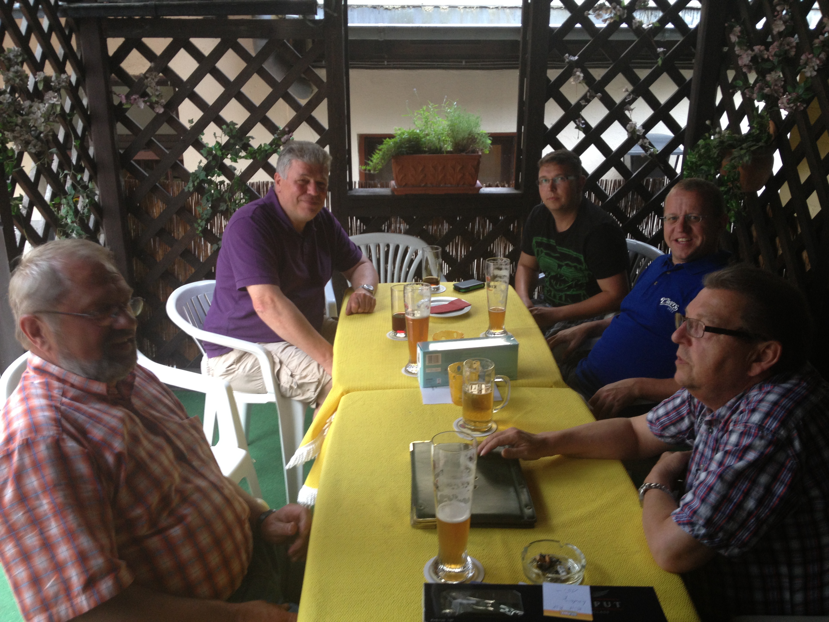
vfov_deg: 40.7
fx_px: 838
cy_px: 311
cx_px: 414
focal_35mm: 35
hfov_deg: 52.6
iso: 80
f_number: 2.4
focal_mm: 4.28
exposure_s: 1/20
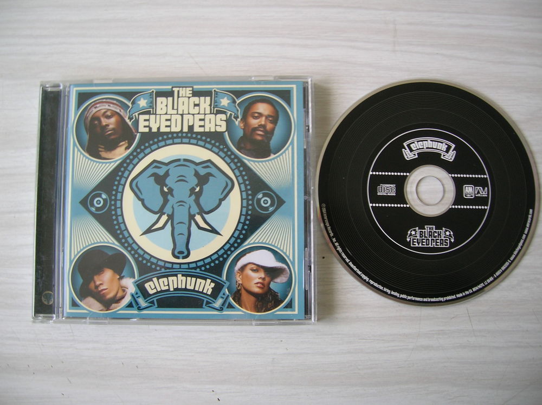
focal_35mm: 34
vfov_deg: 41.7
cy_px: 202
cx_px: 271
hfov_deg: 54.0
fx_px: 532
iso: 50
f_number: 2.9
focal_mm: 5.7
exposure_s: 1/8.8
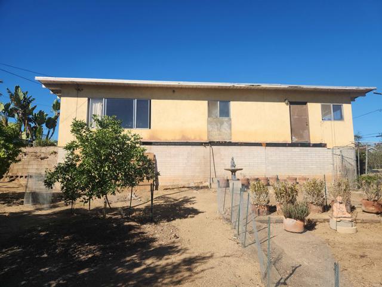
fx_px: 254
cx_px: 191
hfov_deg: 73.9
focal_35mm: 23
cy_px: 144
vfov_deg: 58.9
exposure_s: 1/2234
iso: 20
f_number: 1.8
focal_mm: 5.4
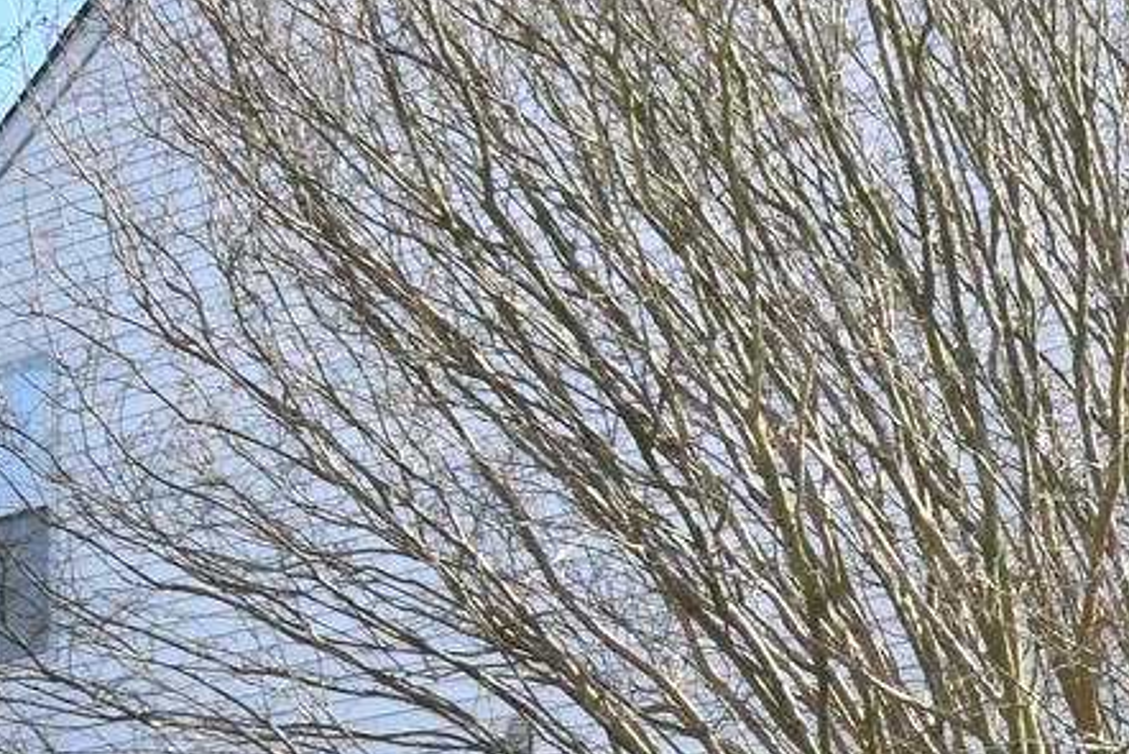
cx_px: 1581
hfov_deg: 14.0
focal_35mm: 139
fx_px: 4360
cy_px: 745
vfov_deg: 9.8
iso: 140
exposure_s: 1/250
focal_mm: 20
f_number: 8
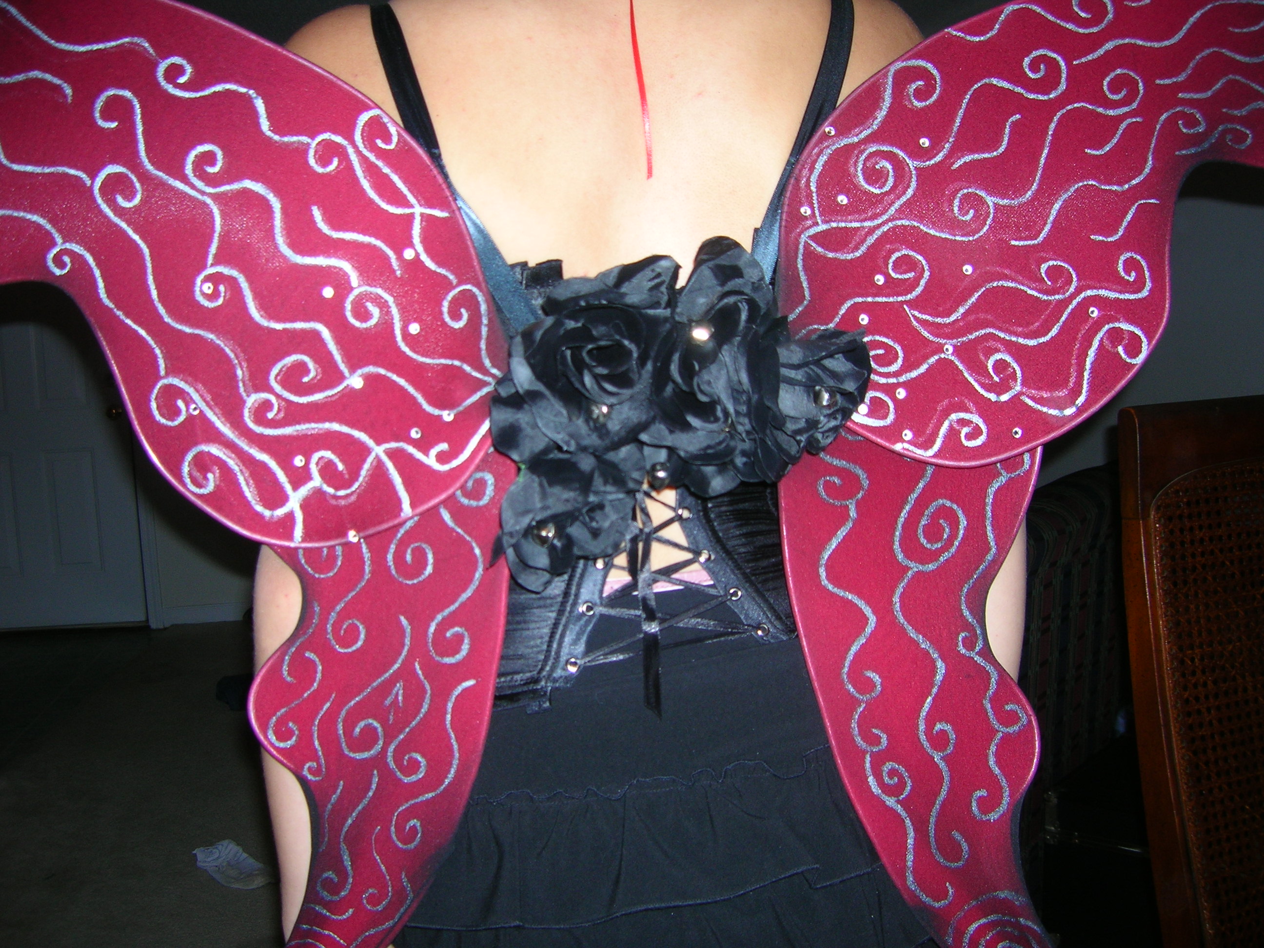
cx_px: 632
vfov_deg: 41.8
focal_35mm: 34
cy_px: 474
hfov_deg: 54.0
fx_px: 1242
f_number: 2.9
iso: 50
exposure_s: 1/60.1
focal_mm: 5.7
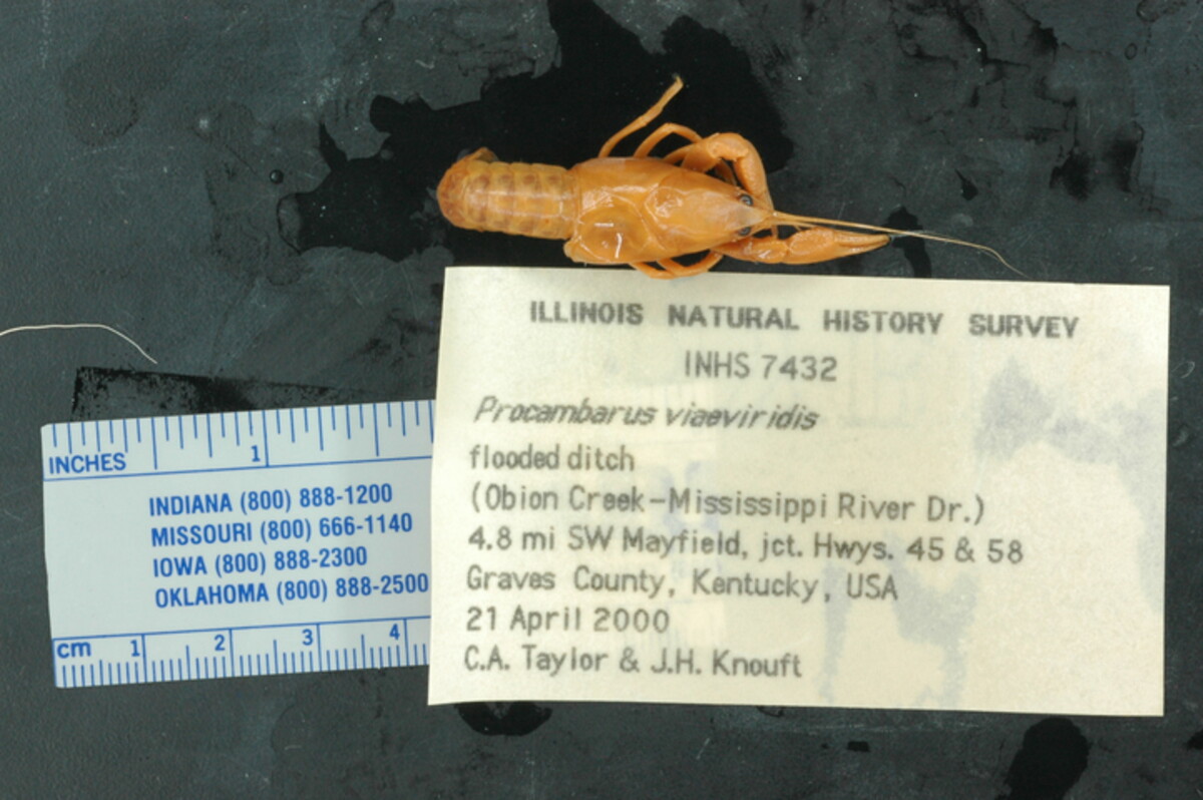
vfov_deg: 15.2
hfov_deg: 22.6
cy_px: 400
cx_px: 602
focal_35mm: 90
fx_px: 3005
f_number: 25
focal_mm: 60
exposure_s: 1/1.6
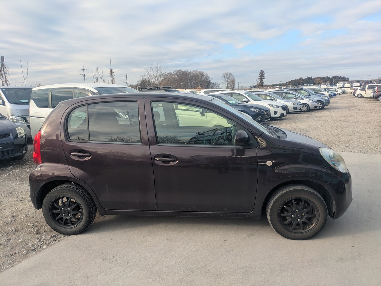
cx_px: 190
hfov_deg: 69.4
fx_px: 275
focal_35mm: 25
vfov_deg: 54.9
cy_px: 143
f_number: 1.89
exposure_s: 1/629
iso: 48
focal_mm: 5.43
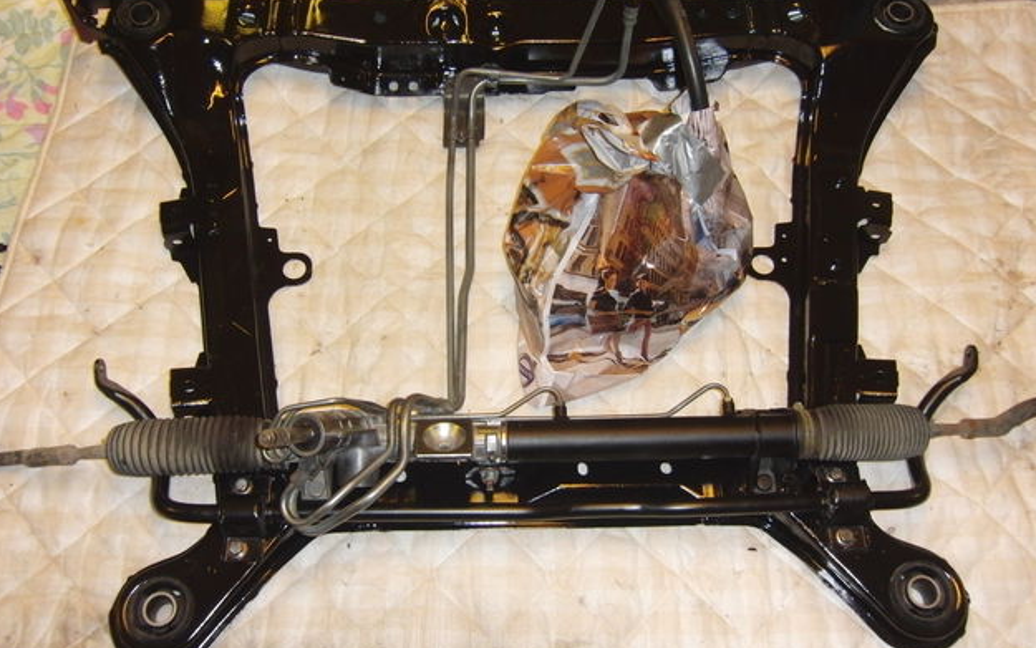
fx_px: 1073
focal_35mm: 38
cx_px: 519
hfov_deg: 51.5
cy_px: 285
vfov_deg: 33.6
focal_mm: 6.1
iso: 400
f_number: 3.6
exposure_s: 1/60
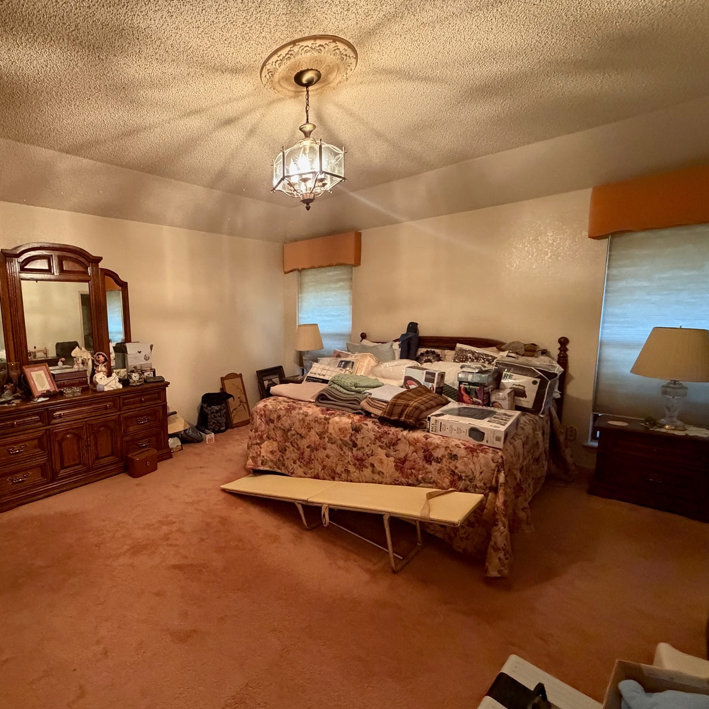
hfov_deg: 81.1
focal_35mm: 17
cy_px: 363
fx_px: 394
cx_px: 236
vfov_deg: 84.0
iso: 1000
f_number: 2.2
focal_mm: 2.22
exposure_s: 1/60
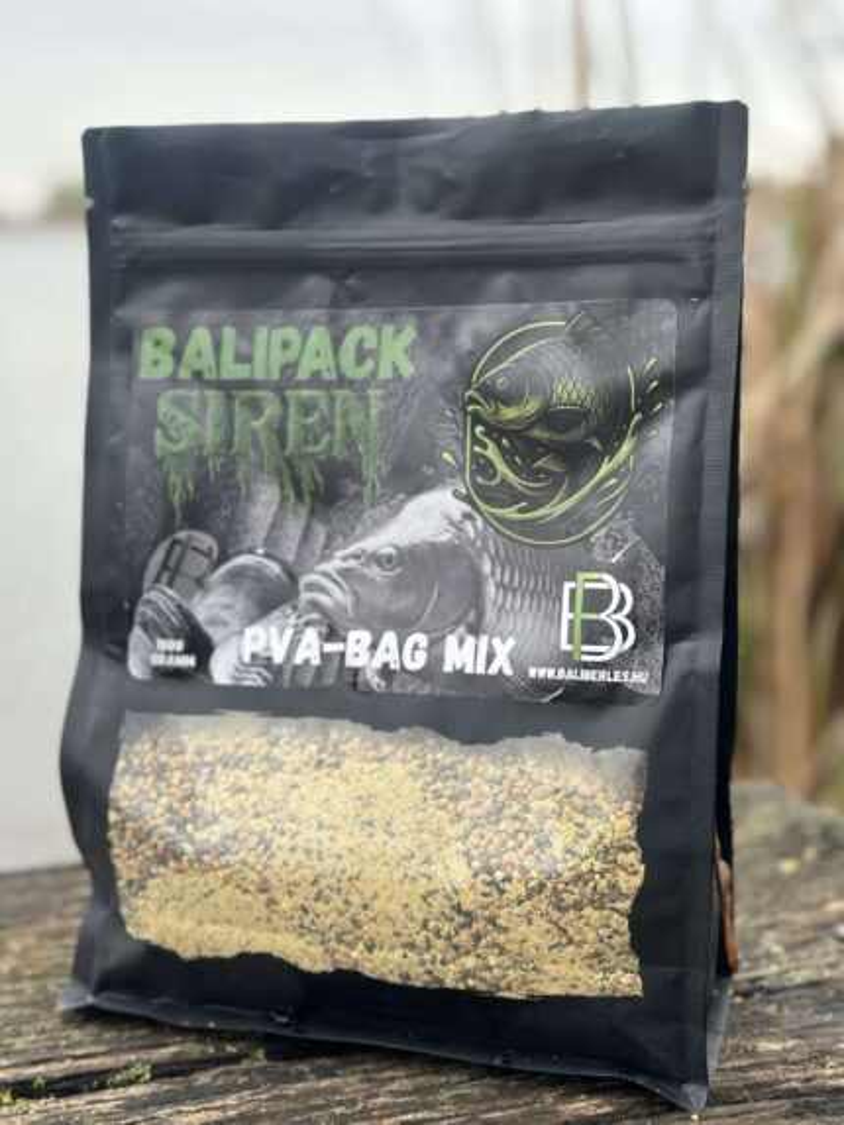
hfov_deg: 30.3
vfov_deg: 39.6
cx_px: 422
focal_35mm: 48
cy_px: 562
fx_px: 1560
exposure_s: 1/195
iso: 80
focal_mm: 6.86
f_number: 1.78
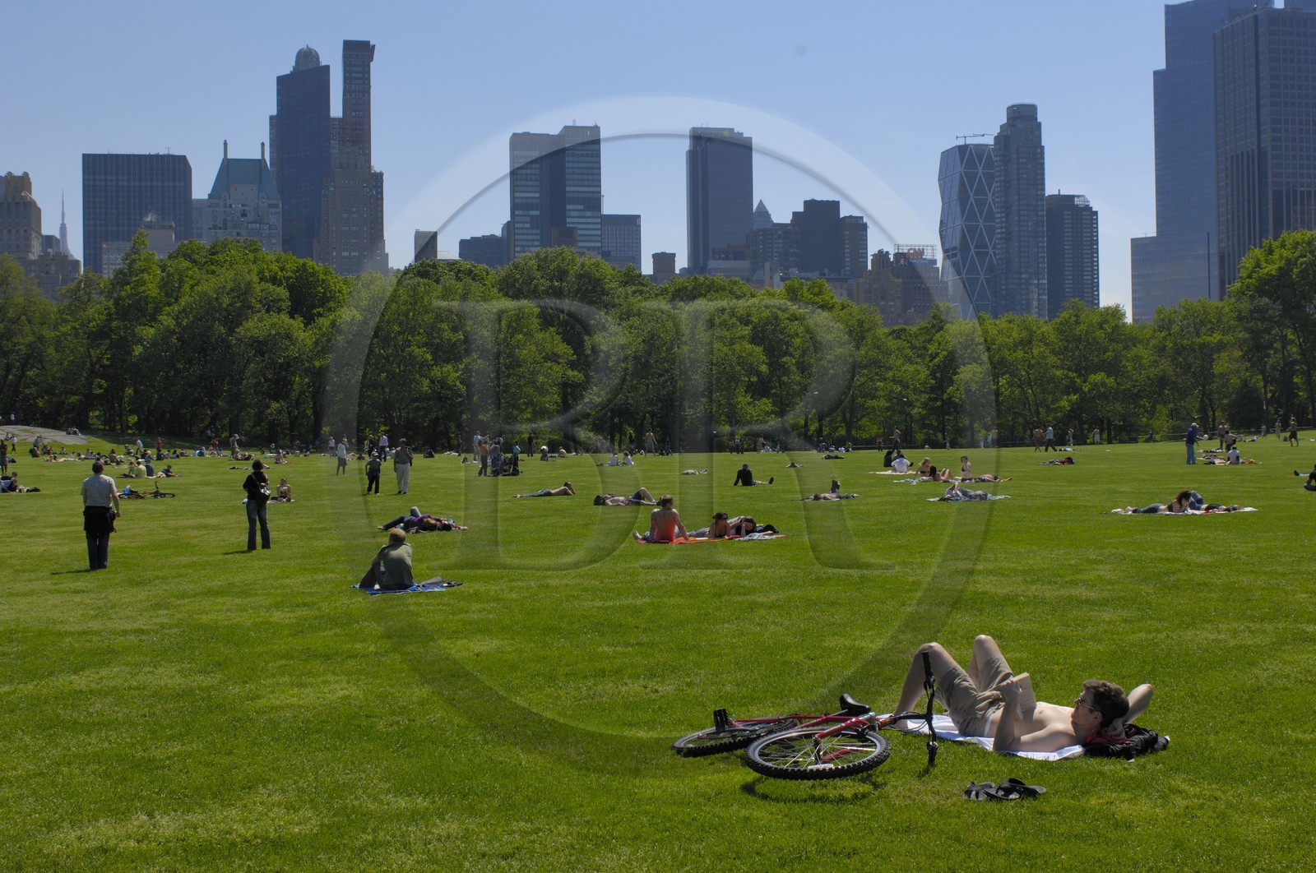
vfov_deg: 31.8
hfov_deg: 46.5
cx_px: 658
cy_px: 436
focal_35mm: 42
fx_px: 1533
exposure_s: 1/250
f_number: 11
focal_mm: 28
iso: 100
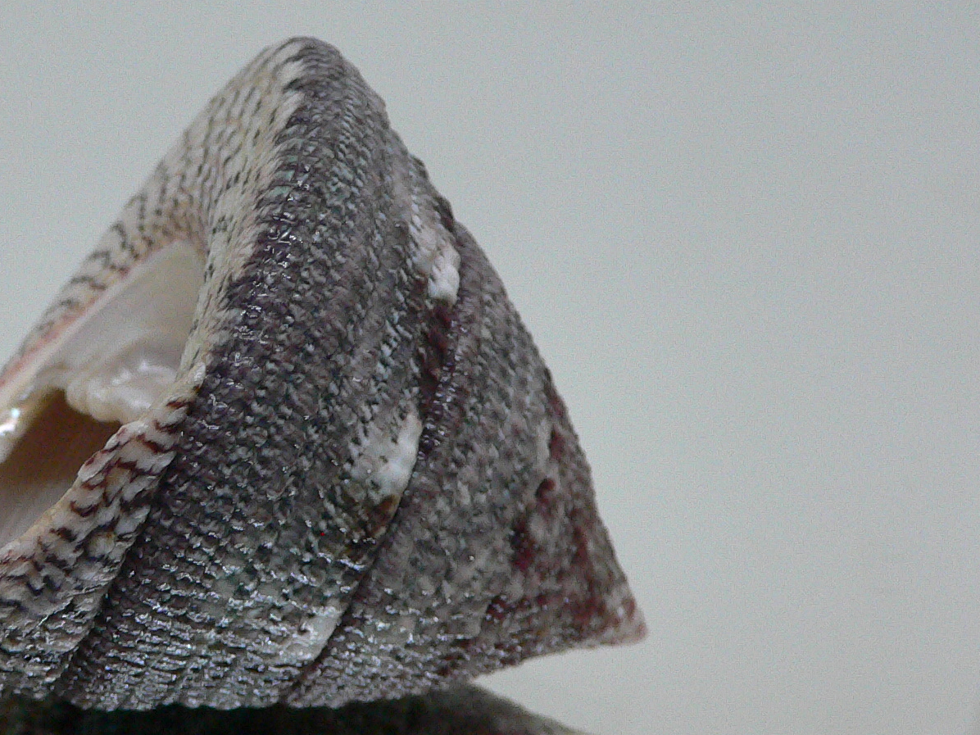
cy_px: 412
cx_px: 230
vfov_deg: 24.8
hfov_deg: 32.0
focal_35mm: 59
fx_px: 1670
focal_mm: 4.6
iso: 200
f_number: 2.8
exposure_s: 1/60
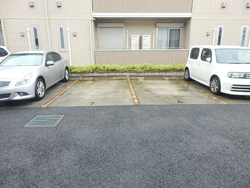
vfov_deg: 56.8
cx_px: 125
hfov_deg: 71.6
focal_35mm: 24
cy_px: 94
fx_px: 173
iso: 80
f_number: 3
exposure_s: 1/30
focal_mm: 4.2
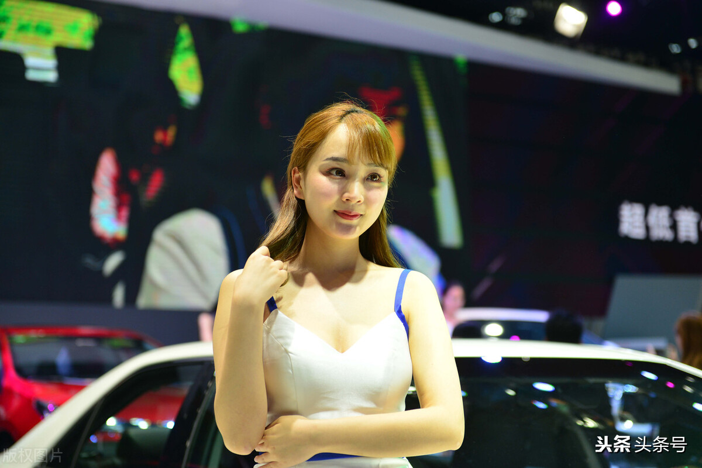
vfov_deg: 19.5
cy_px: 234
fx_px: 1365
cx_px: 351
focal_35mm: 70
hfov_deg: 28.8
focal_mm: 70
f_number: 2.8
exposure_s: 1/400
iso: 640
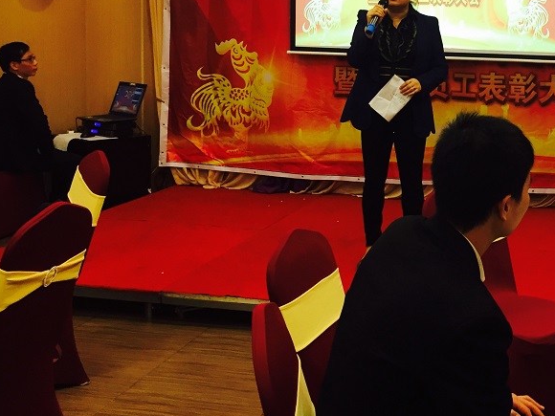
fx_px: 802
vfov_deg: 28.7
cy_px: 107
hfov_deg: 36.6
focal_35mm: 50
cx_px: 458
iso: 100
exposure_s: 1/33
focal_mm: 4.15
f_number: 2.2
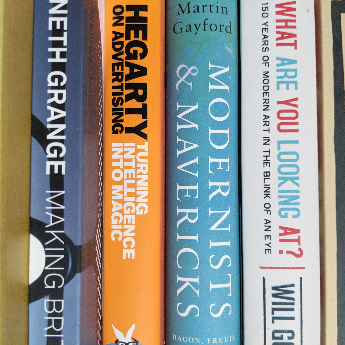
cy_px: 172
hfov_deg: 51.1
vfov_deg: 51.1
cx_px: 177
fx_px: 361
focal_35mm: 32
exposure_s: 1/12.5
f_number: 1.8
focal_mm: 4.44
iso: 460
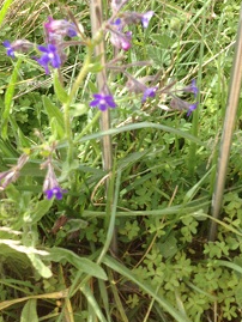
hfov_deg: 28.1
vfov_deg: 36.5
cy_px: 116
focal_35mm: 52
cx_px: 122
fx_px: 484
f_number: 2.4
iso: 50
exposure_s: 1/488
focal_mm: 4.28
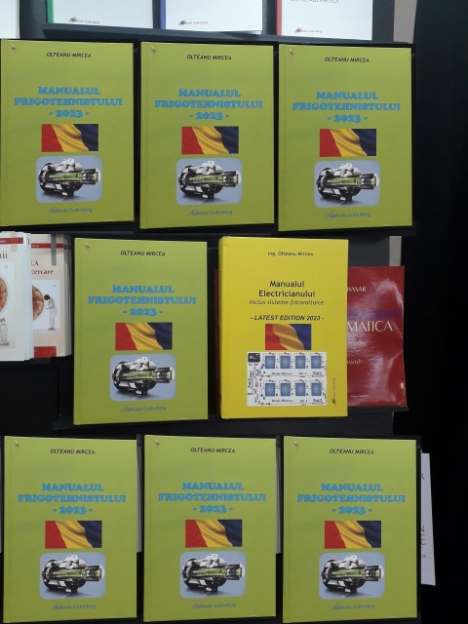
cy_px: 312
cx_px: 234
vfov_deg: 65.3
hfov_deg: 51.4
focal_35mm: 27
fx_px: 487
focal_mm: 3.6
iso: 80
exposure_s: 1/50
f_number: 1.9
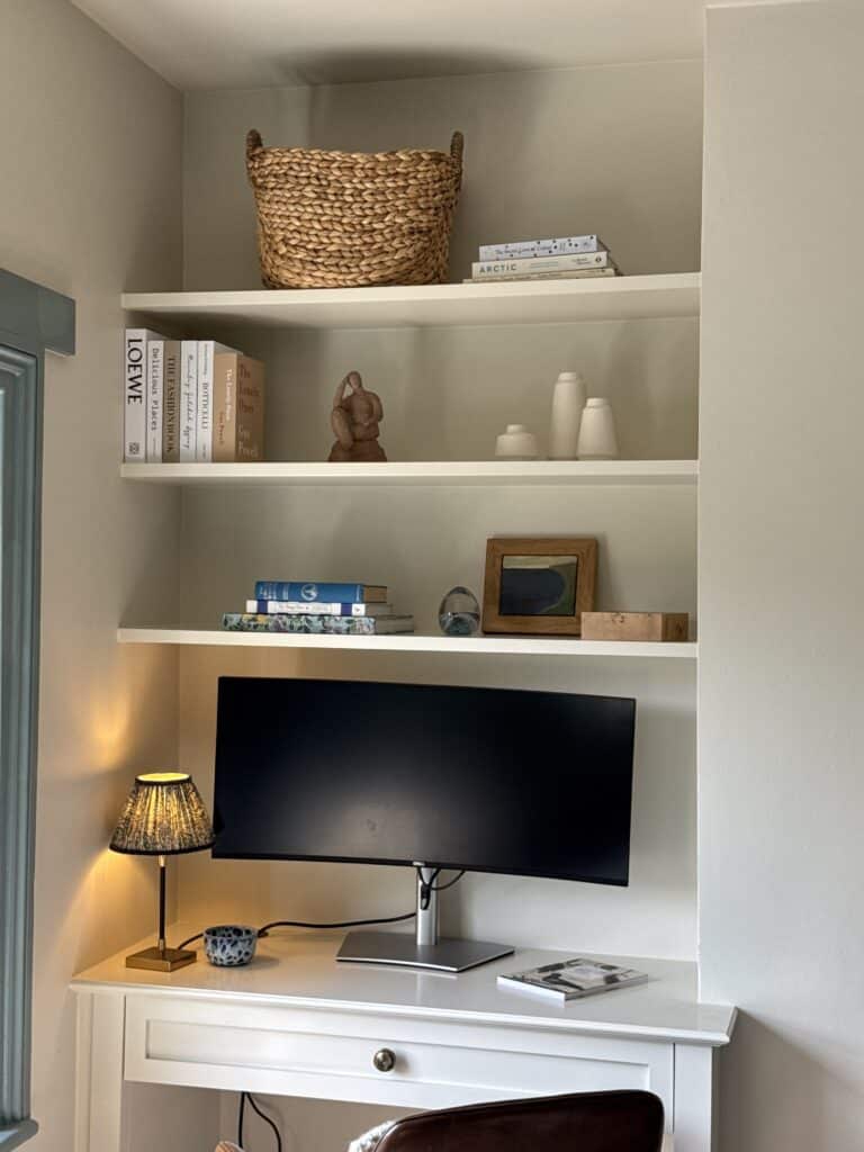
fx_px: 1597
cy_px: 576
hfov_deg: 30.3
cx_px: 432
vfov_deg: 39.7
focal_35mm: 48
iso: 50
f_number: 1.78
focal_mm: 6.76
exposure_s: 1/174
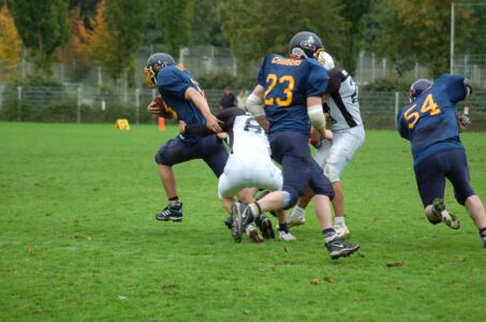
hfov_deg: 12.5
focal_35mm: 165
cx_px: 243
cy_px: 161
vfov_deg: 8.3
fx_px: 2223
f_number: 4.2
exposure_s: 1/500
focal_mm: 110
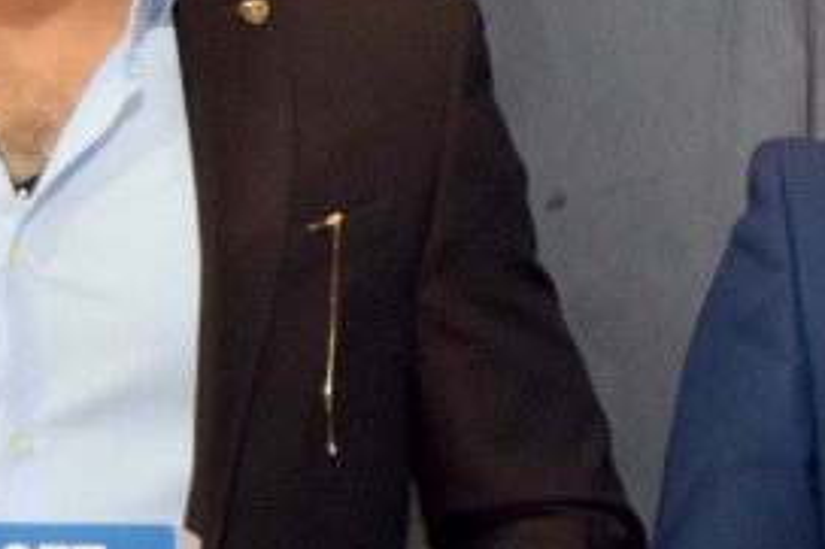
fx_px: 6687
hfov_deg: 7.0
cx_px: 1125
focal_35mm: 292
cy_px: 273
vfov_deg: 4.7
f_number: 5.3
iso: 800
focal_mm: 46
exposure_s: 1/80
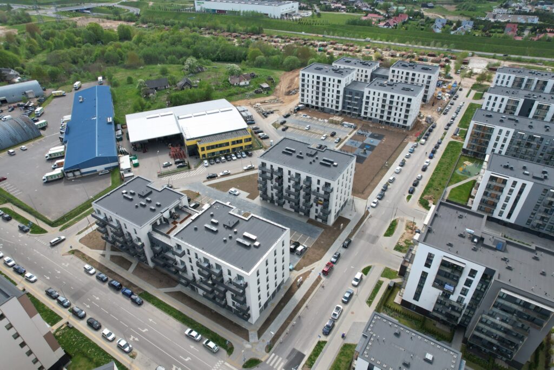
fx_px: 339
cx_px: 277
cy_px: 185
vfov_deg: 57.2
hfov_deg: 78.6
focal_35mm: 22
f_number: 2.8
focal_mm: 8.38
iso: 100
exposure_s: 1/1000
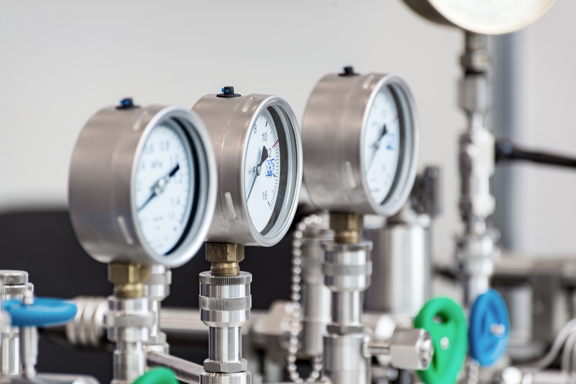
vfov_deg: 4.6
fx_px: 4802
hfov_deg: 6.9
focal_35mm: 300
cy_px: 192
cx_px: 288
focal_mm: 300
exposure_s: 1/13
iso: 100
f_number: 5.6
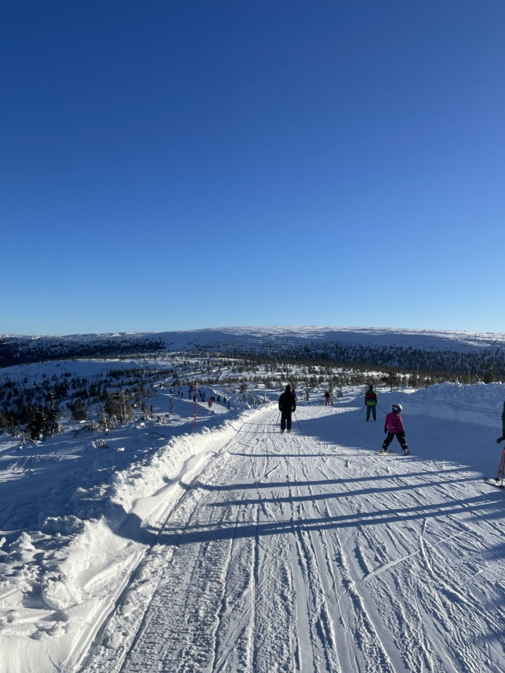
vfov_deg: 58.0
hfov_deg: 45.4
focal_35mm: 31
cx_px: 241
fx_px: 603
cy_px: 393
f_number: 1.6
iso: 32
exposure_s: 1/6135
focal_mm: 4.2
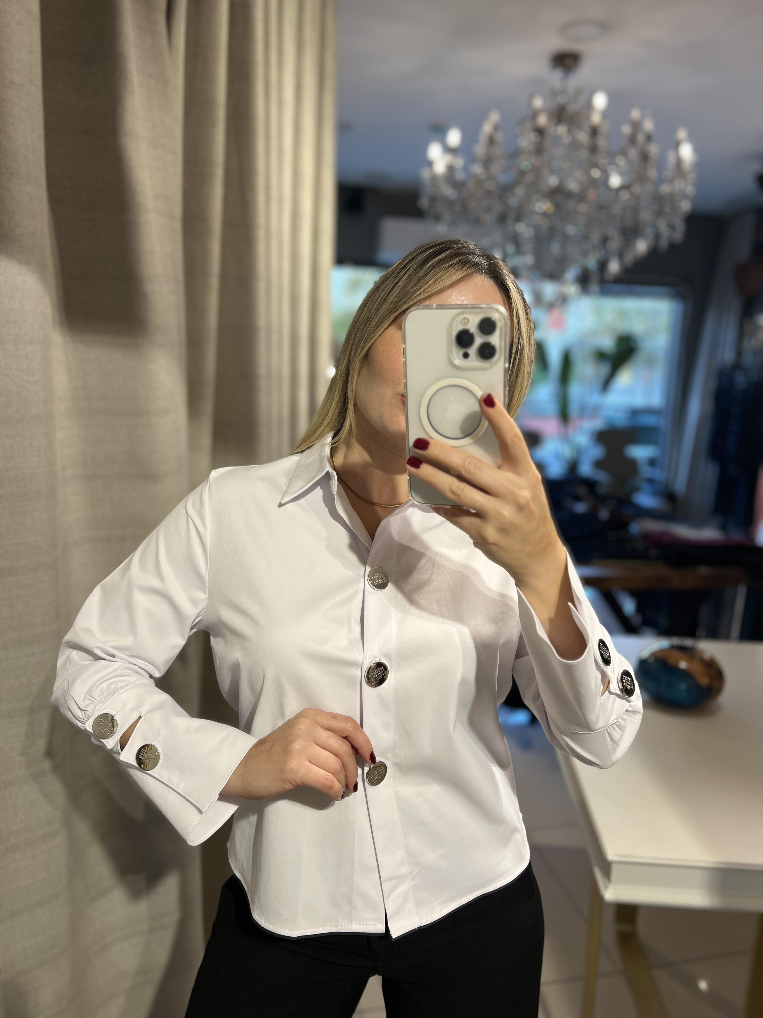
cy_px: 509
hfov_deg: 53.1
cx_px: 382
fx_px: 764
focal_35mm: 26
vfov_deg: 67.3
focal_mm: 5.7
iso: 32
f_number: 1.5
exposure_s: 1/106
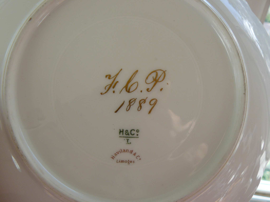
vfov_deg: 39.7
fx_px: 281
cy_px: 101
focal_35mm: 36
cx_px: 135
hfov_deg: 51.4
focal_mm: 6
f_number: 3.2
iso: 100
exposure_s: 1/100
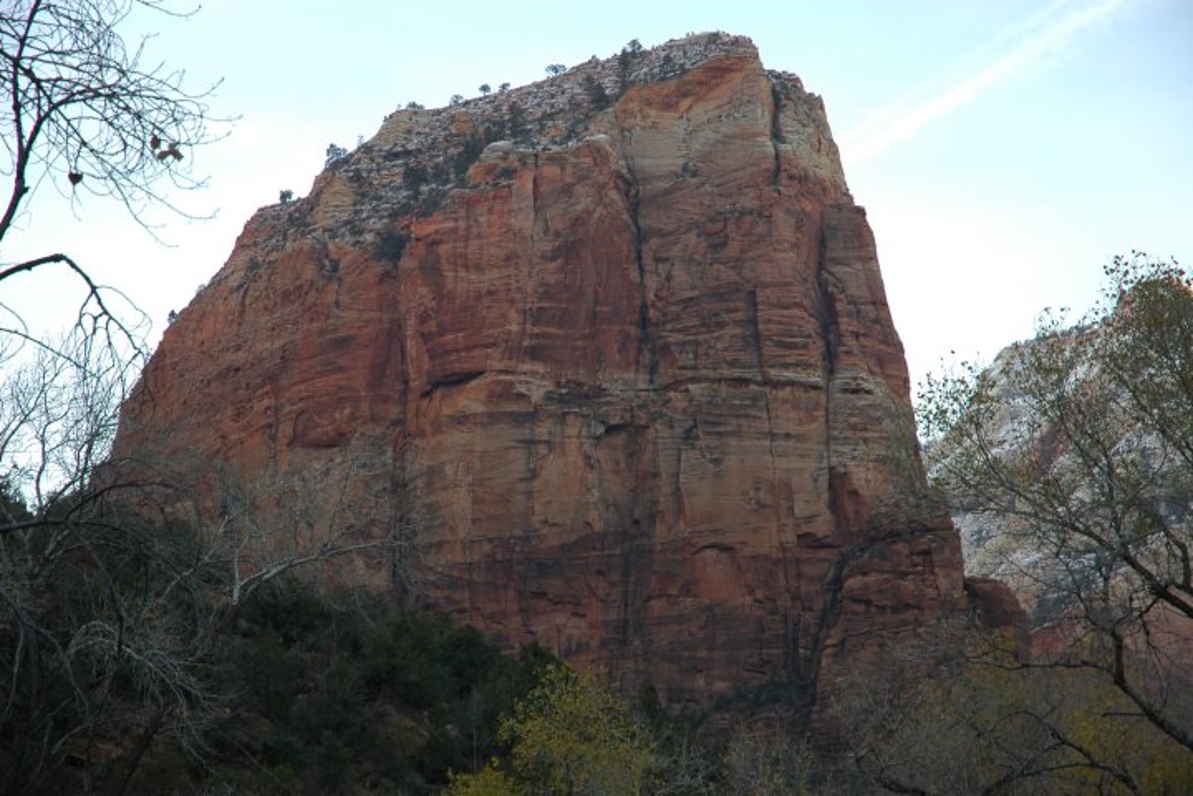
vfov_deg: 13.0
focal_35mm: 105
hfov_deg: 19.5
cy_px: 398
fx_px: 3479
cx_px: 596
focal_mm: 70
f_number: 5
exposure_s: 1/100
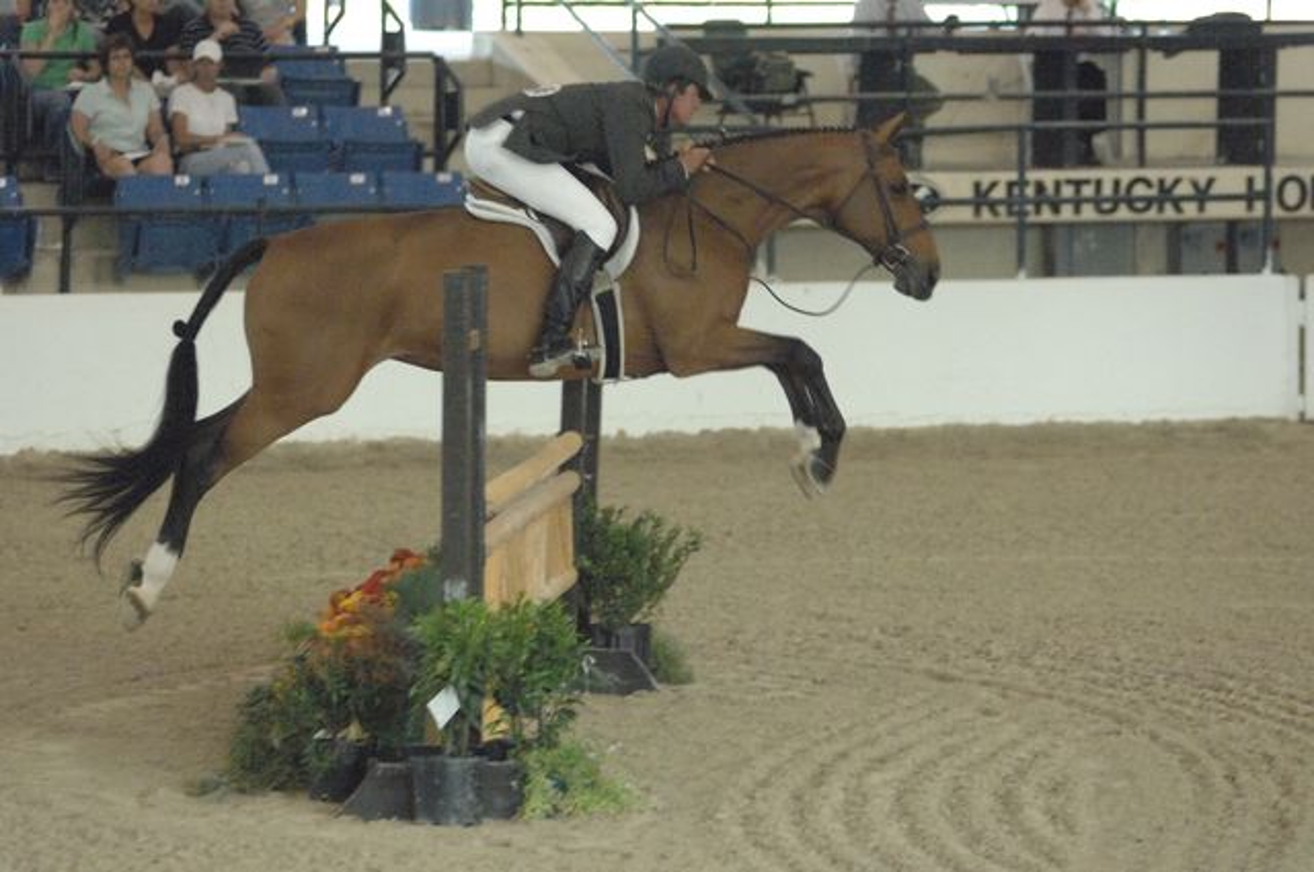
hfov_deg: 9.2
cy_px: 436
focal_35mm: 225
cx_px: 657
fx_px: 8202
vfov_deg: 6.1
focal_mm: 150
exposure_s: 1/320
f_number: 2.8
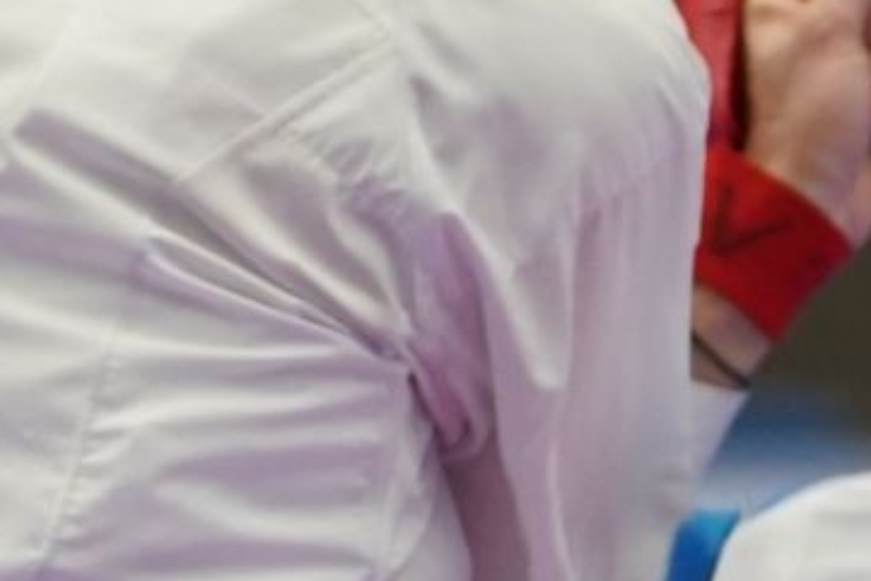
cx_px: 2080
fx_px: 20742
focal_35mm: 857
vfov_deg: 1.6
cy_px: 297
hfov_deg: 2.4
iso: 2000
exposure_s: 1/1000
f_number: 2.8
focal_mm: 115
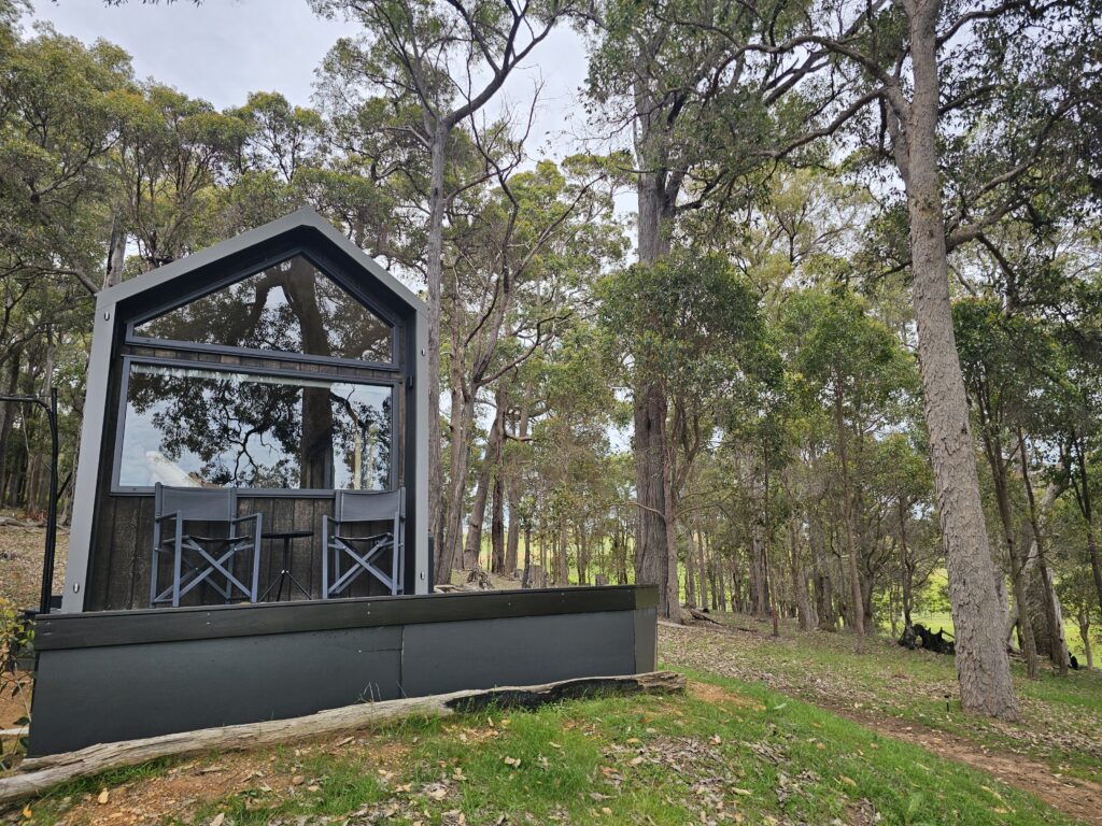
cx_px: 551
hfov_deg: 73.9
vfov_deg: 58.9
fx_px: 732
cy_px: 413
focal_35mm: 23
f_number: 1.7
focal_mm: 6.3
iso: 10
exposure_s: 1/315
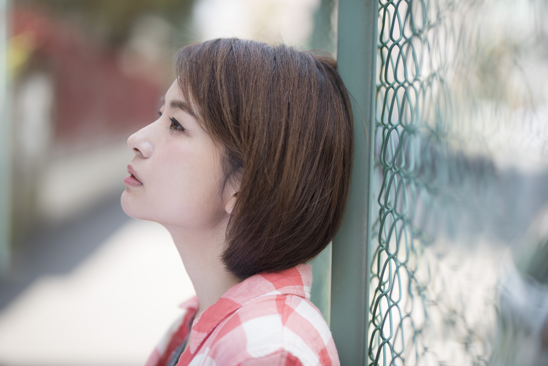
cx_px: 274
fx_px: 1294
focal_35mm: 85
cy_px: 183
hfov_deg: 23.9
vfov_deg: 16.1
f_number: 1.8
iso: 100
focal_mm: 85
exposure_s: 1/320
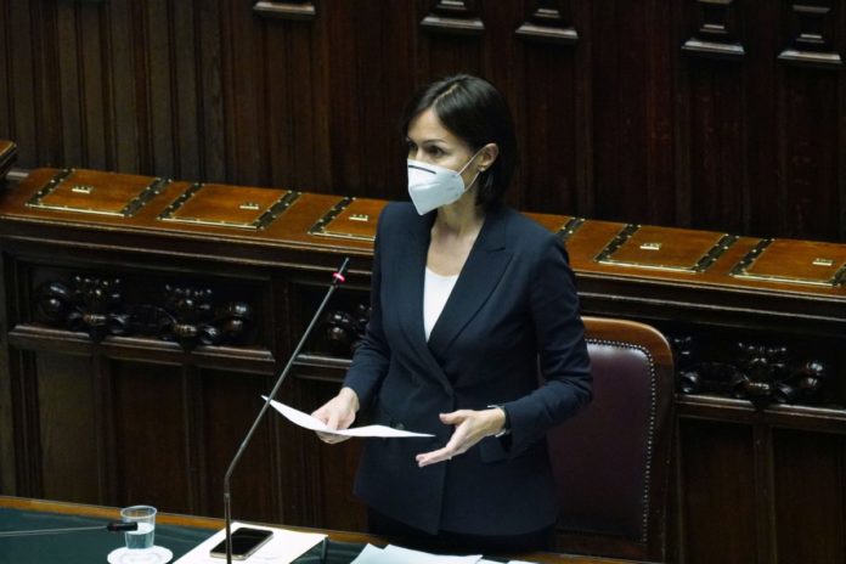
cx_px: 423
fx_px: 11209
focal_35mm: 477
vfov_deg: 2.9
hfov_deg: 4.3
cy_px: 282
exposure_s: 1/160
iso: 12800
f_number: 5.6
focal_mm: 318
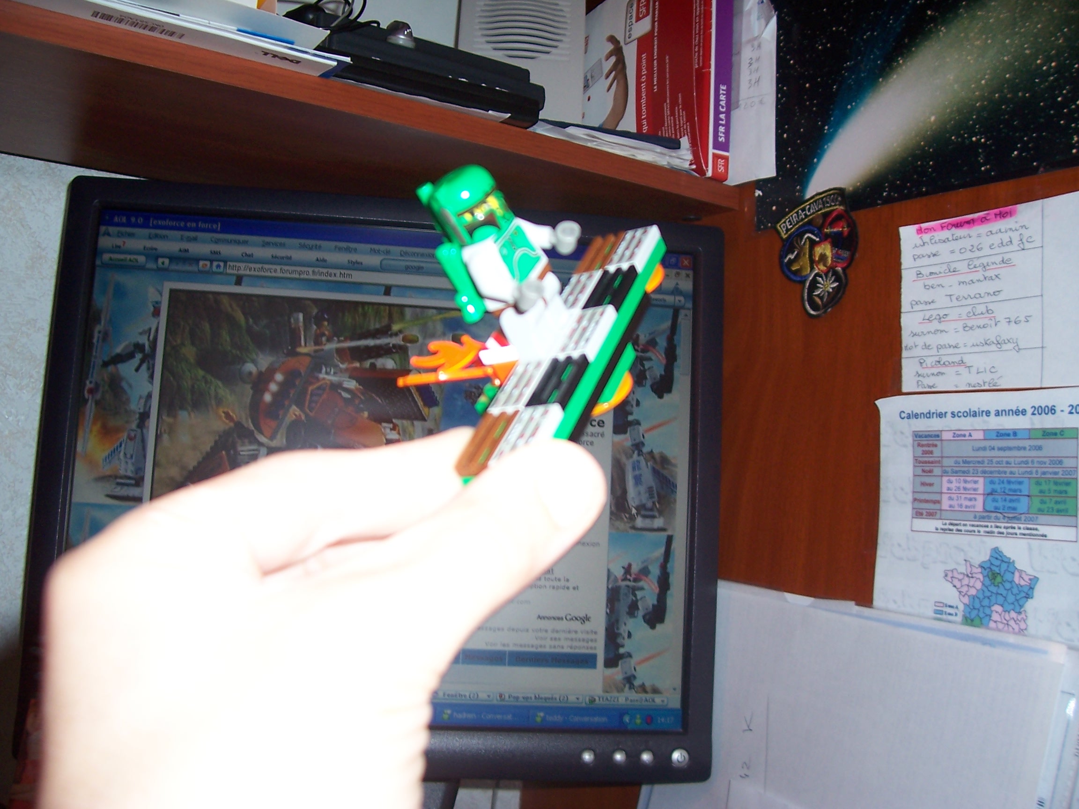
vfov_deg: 41.8
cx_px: 540
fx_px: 1060
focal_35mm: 34
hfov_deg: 54.0
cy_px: 404
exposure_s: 1/60
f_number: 2.7
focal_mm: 5.6
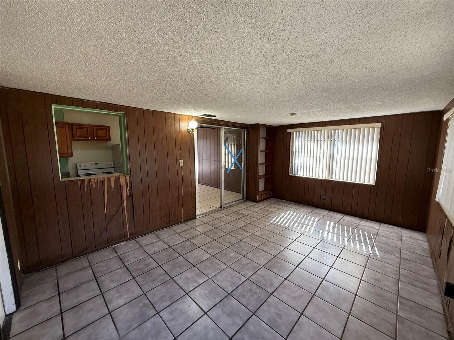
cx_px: 227
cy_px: 170
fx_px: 184
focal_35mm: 14
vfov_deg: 85.7
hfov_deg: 102.1
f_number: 2.2
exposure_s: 1/120
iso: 200
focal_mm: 2.22
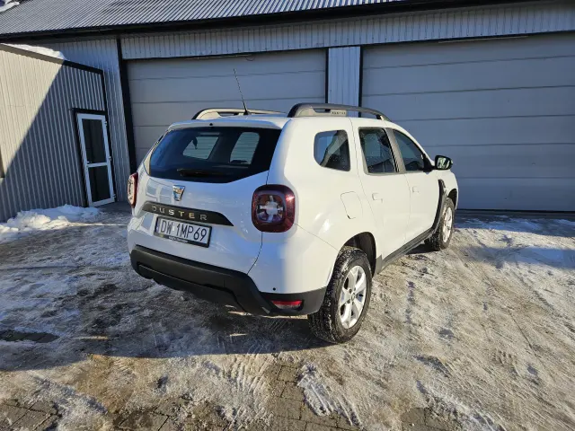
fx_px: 382
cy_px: 216
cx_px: 288
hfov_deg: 73.9
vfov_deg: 58.9
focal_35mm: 23
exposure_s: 1/1824
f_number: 1.8
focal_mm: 5.4
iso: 25
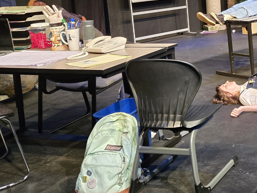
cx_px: 299
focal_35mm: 56
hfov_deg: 29.9
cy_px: 19
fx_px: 416
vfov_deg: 25.3
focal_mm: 5.4
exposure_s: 1/60
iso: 640
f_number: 1.8
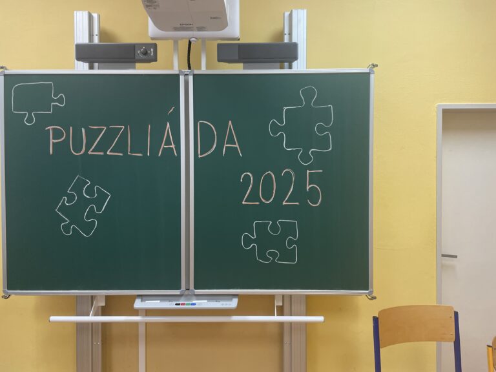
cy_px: 186
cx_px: 248
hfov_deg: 67.3
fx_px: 373
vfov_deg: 53.1
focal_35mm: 26
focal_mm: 4.2
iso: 125
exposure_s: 1/100
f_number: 1.6
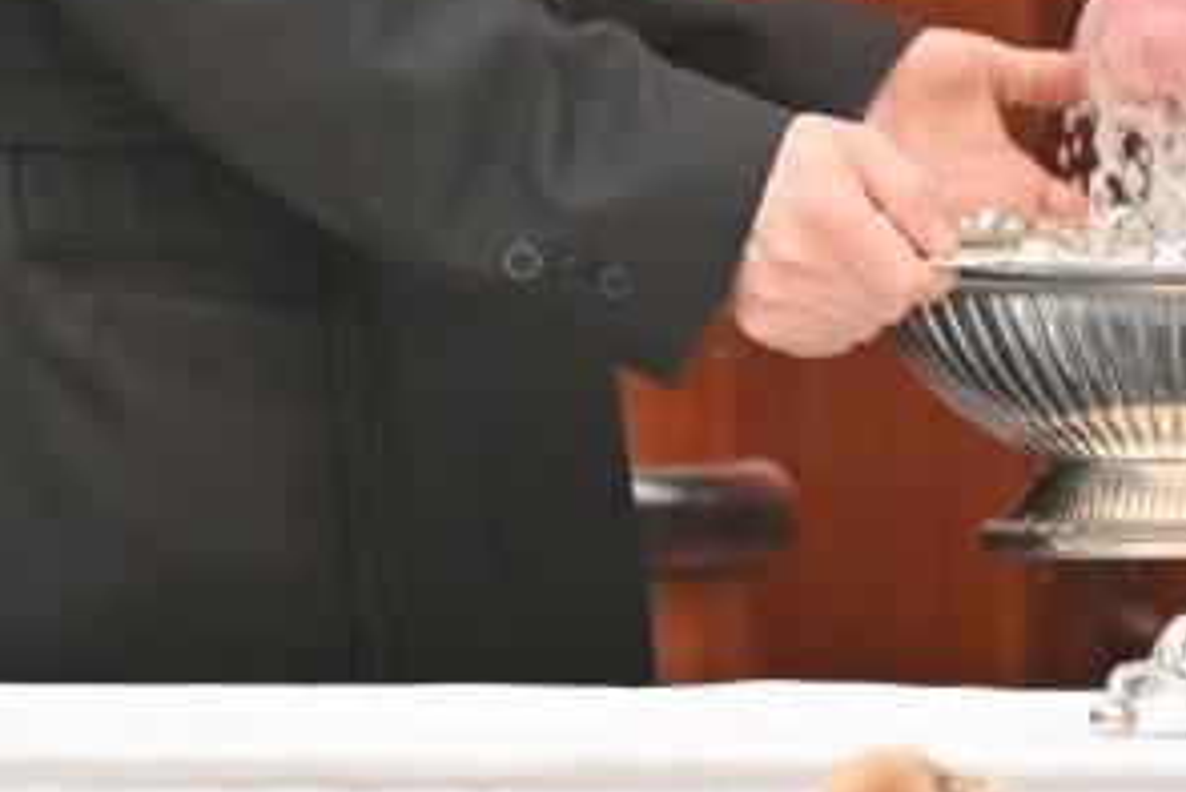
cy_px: -490
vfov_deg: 1.3
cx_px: 1540
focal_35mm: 1041
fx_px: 34310
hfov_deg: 2.0
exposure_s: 1/250
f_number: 4
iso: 640
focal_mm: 200
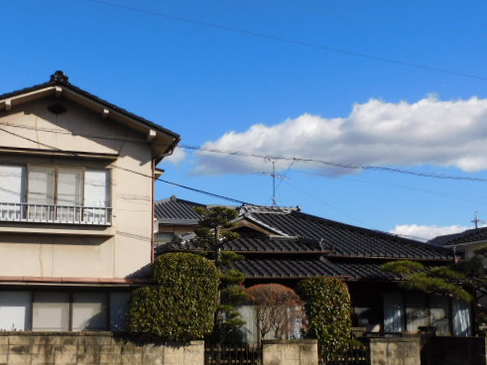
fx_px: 605
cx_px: 186
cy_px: 225
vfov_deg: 33.4
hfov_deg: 43.6
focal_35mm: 43
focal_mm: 5.9
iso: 125
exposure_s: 1/1250
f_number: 3.6
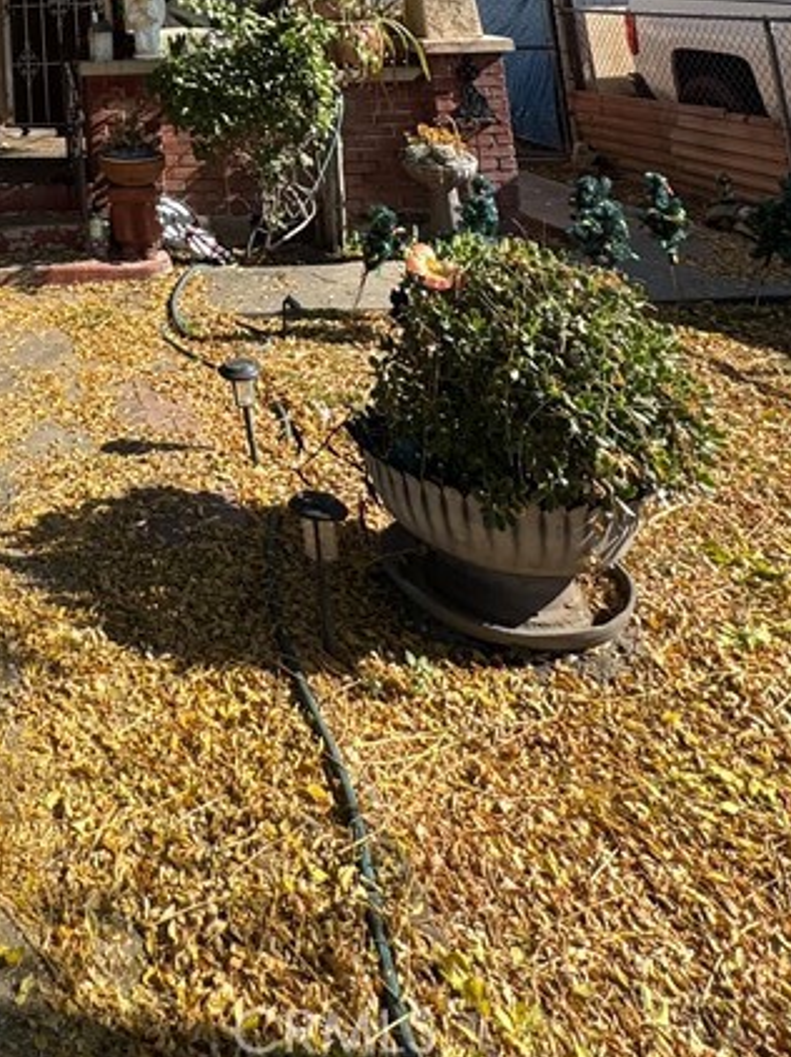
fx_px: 1037
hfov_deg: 36.3
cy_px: -215
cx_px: -48
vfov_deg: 39.1
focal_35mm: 34
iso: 40
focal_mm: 2.22
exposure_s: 1/821
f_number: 2.2
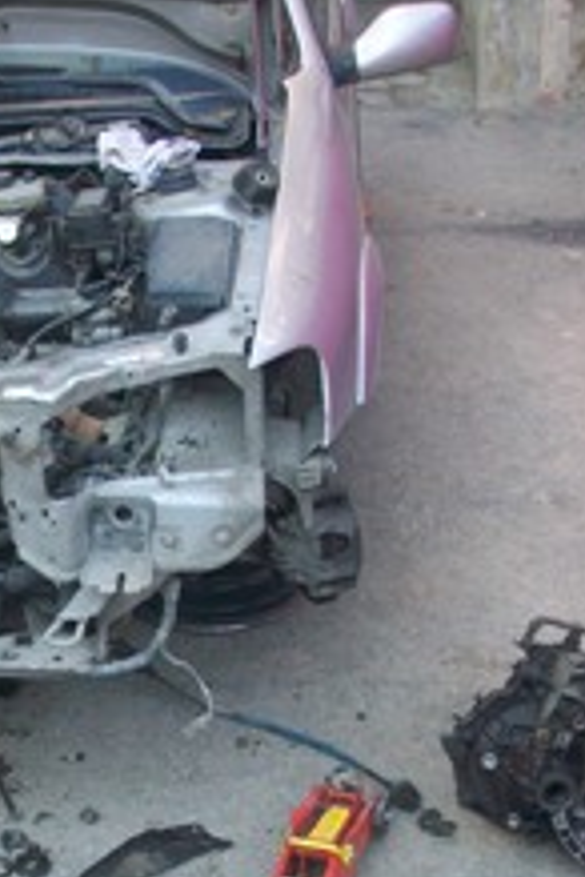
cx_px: 36
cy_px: 633
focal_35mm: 68
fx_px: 1657
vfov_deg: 29.3
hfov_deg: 19.6
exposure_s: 1/100
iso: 64
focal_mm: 5.7
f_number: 2.8
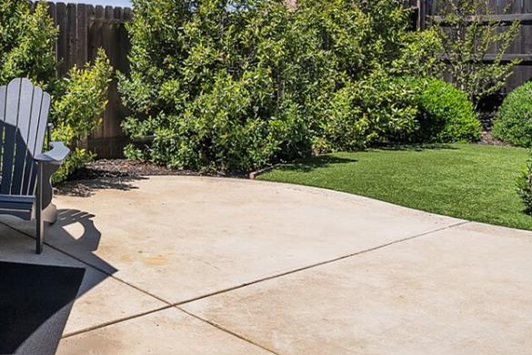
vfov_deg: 31.8
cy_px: 74
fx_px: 606
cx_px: -16
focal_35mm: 41
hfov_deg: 40.6
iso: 400
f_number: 8
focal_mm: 16
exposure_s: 1/1250
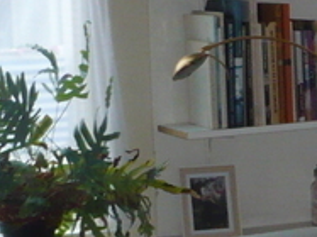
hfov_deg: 9.7
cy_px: 85
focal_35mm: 192
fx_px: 1757
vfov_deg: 7.7
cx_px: 588
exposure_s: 1/30
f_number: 2.8
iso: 200
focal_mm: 5.8
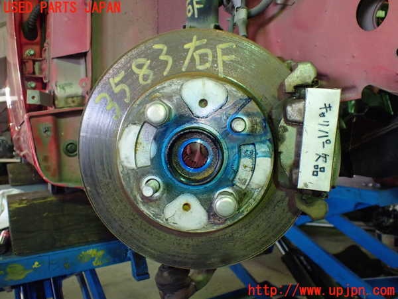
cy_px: 150
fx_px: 368
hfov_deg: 56.8
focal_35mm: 32
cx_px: 199
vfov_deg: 44.2
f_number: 2.4
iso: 800
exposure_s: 1/125
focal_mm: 5.79
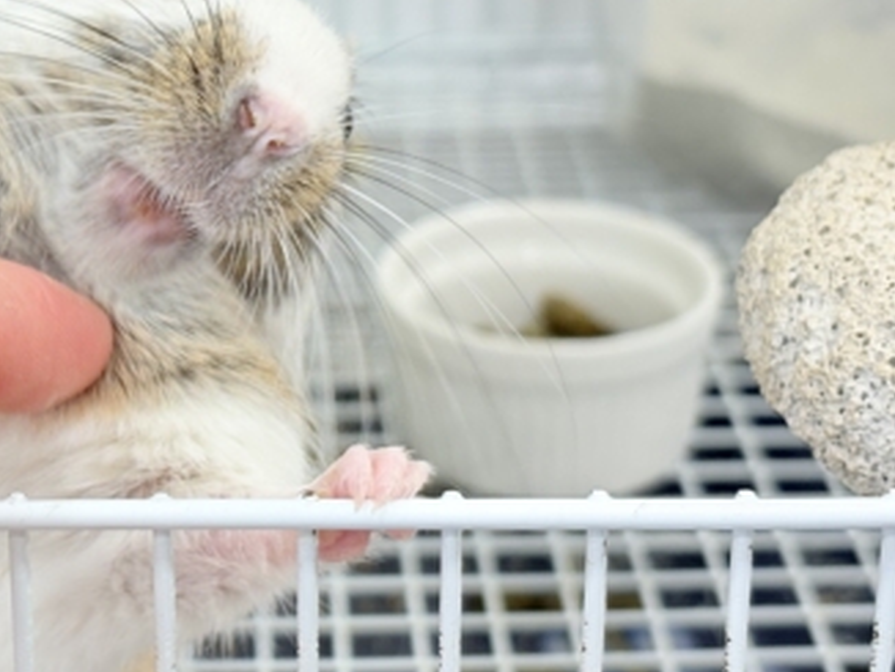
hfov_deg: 19.1
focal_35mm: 102
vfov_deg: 14.5
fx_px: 2639
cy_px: 217
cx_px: 203
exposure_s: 1/50
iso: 64
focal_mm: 5.96
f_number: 1.6
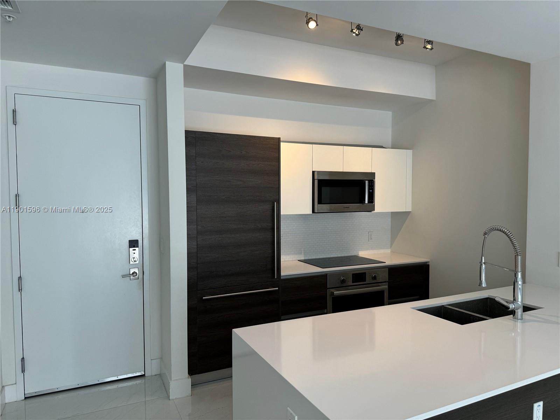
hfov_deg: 71.6
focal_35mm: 24
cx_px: 280
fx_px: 388
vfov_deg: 56.8
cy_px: 210
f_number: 1.78
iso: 100
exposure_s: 1/120
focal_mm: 6.86
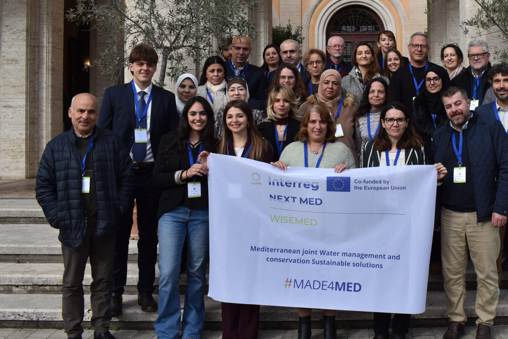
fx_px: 579
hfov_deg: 45.7
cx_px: 384
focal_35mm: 41
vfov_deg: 32.3
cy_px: 105
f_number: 10
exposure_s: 1/400
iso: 200
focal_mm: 18
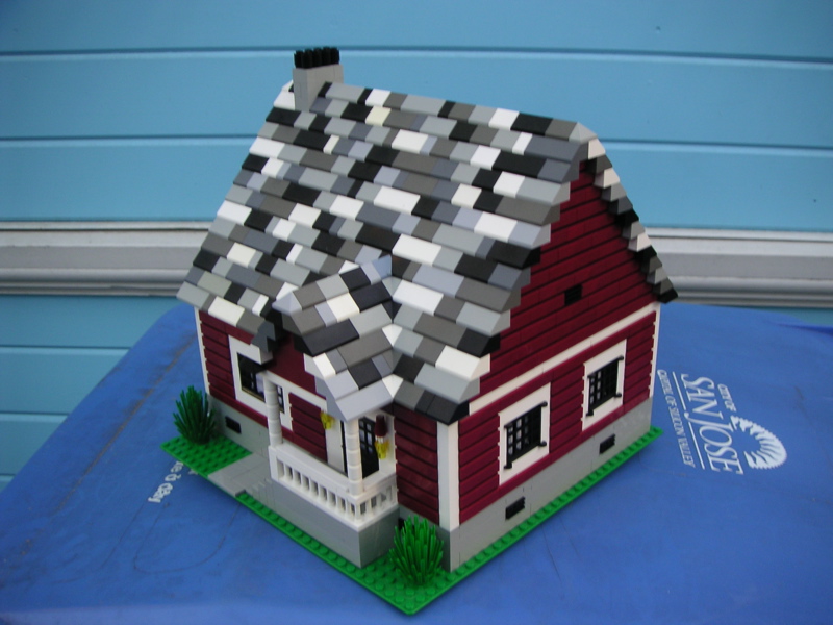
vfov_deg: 38.7
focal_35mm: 37
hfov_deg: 50.1
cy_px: 312
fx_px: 890
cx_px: 416
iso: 50
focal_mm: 5.7
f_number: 2.8
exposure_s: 1/45
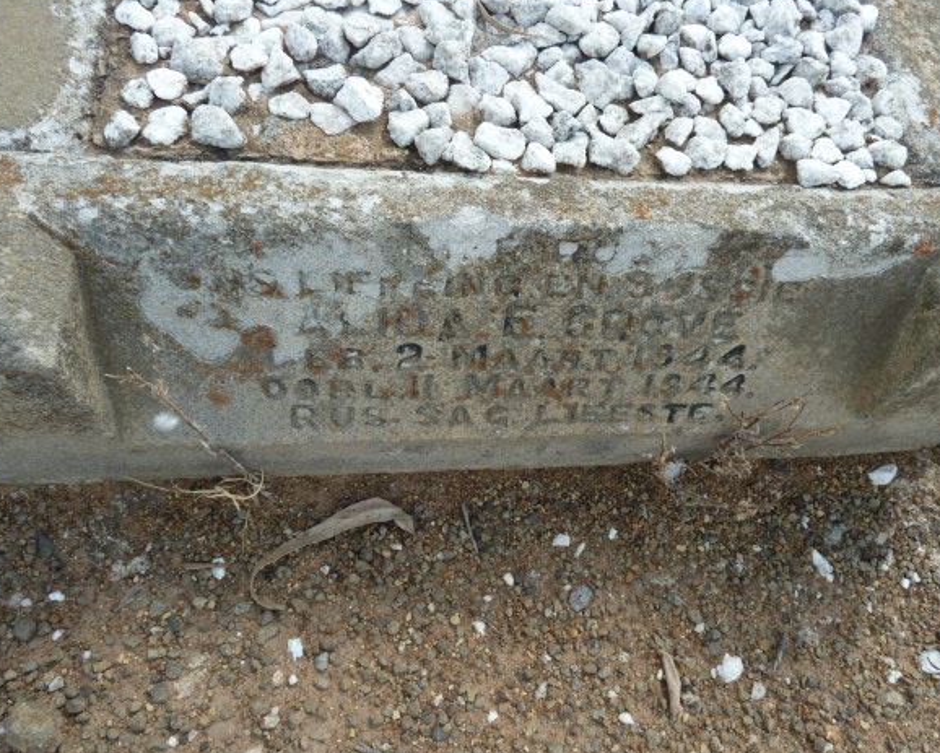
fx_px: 752
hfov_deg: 64.0
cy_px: 371
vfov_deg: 53.2
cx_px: 496
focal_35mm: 27
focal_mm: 4.1
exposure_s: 1/160
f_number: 4
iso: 80
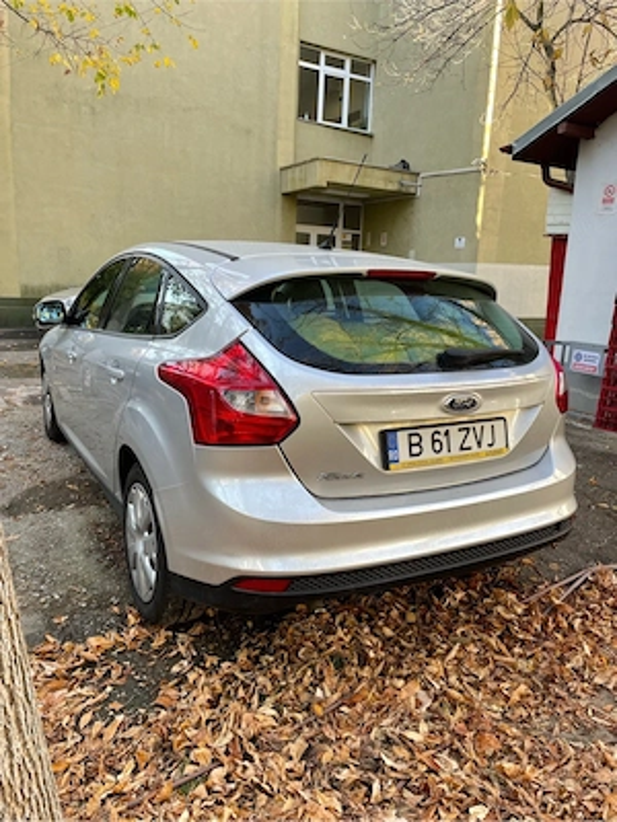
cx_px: 308
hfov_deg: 53.1
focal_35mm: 26
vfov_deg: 67.3
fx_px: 618
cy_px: 411
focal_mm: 4.2
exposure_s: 1/171
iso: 32
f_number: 1.6
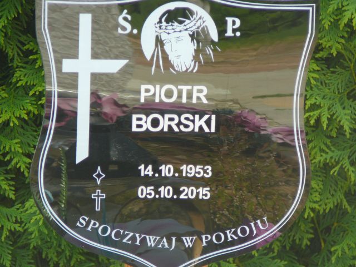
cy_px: 134
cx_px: 178
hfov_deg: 8.6
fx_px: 2355
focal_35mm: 229
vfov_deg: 6.5
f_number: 4.1
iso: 80
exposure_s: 1/125
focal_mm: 34.1
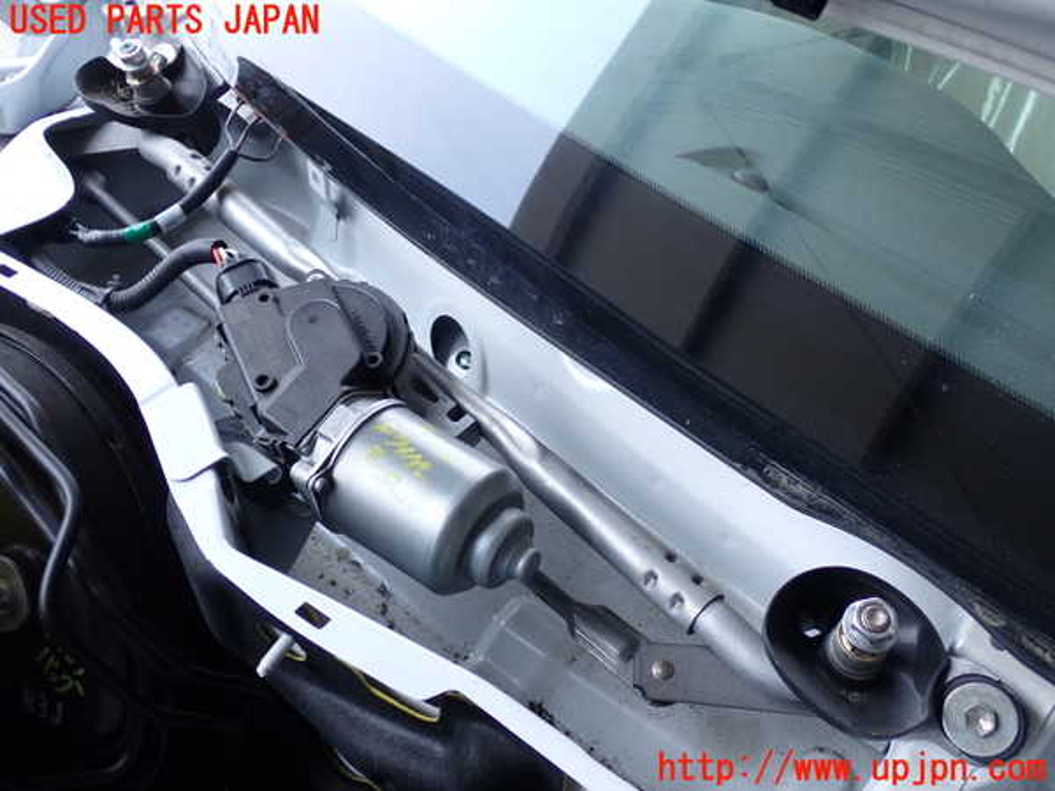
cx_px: 528
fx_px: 1158
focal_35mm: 38
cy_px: 396
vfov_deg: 37.7
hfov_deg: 49.0
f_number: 2.7
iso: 100
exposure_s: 1/160
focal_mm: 6.83
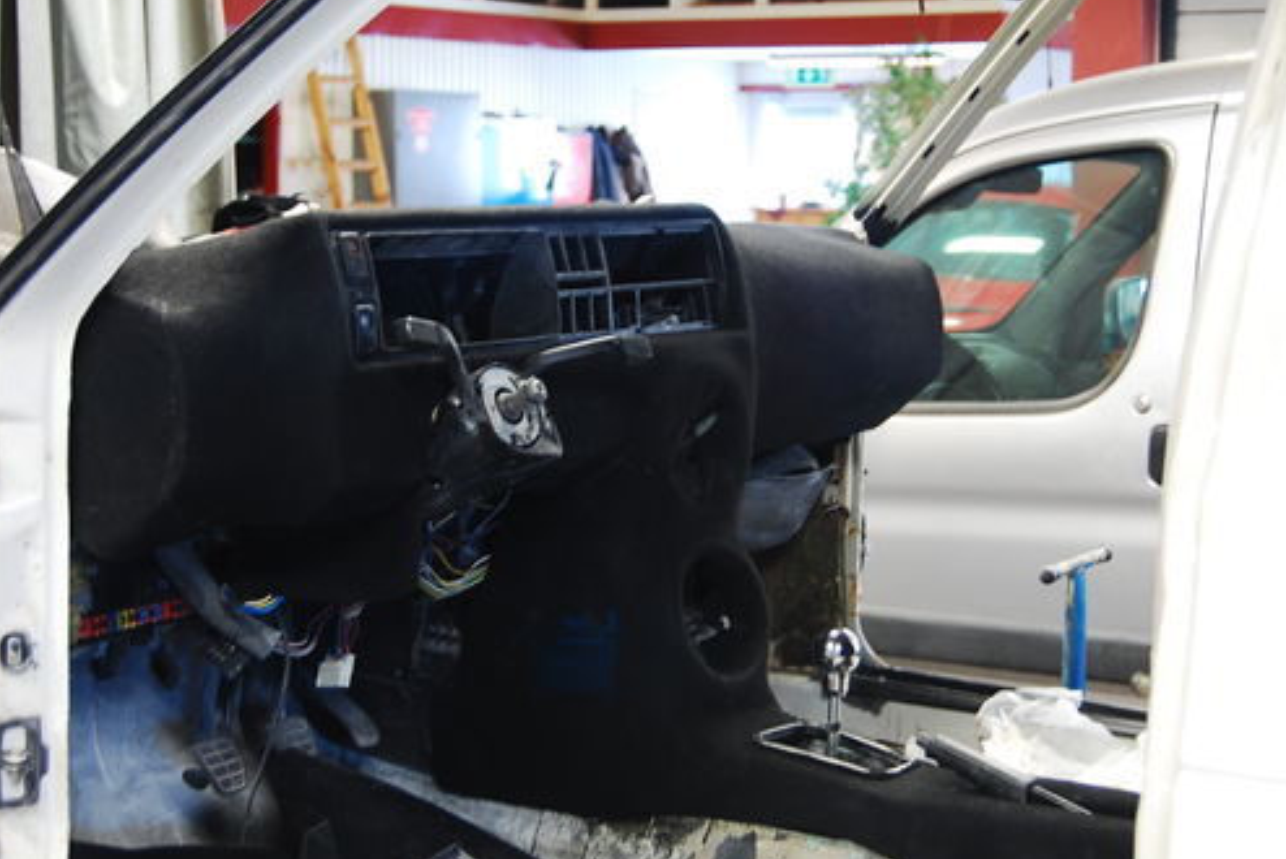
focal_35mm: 66
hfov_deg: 30.5
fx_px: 2359
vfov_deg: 20.6
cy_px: 388
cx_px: 682
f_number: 4.5
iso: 200
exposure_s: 1/4
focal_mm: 34
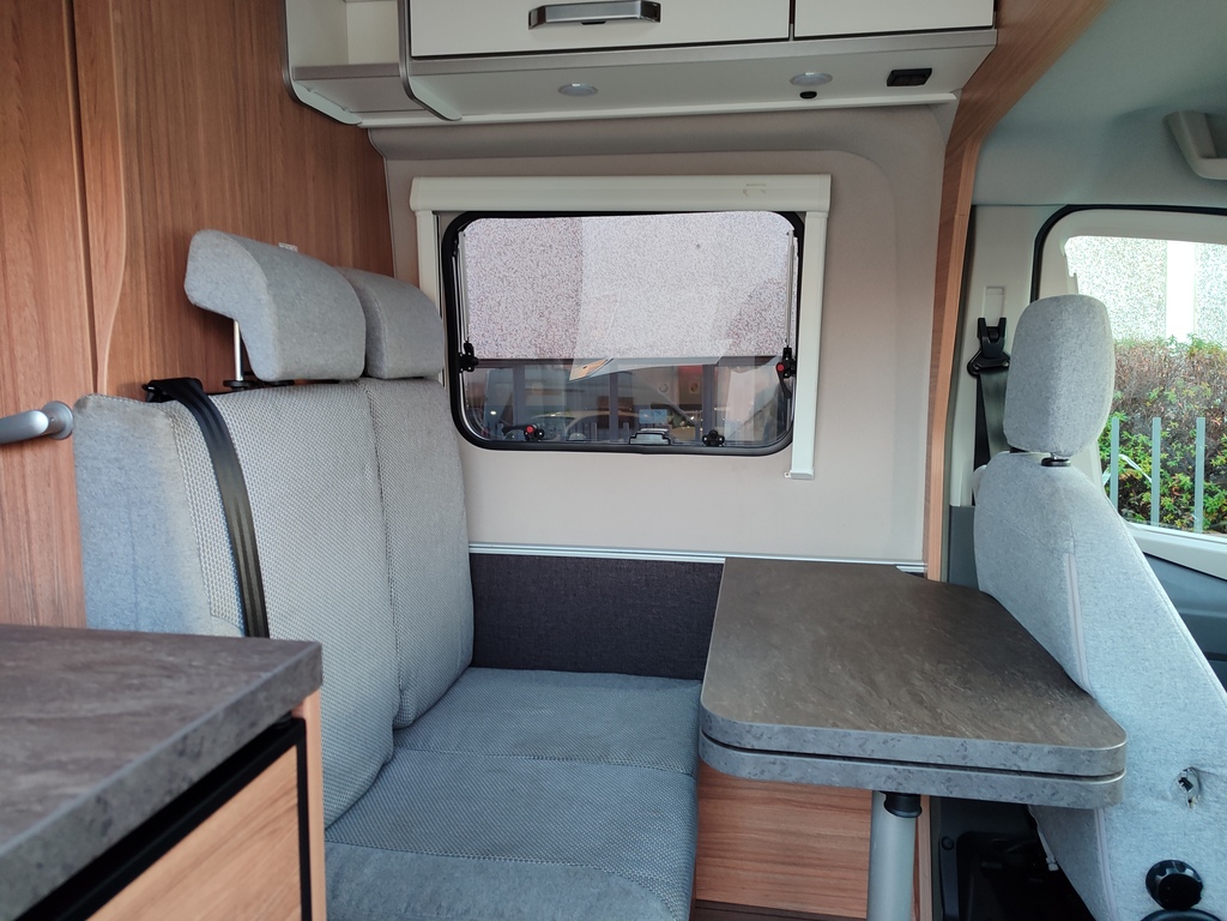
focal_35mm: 25
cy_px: 460
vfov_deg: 54.9
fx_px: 886
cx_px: 614
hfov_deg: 69.4
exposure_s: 1/50
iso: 337
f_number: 1.89
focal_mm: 5.95
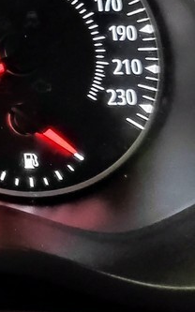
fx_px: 740
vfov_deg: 23.0
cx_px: -223
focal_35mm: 87
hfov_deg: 12.7
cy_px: 14
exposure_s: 1/25
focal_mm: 5.52
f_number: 1.9
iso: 5520
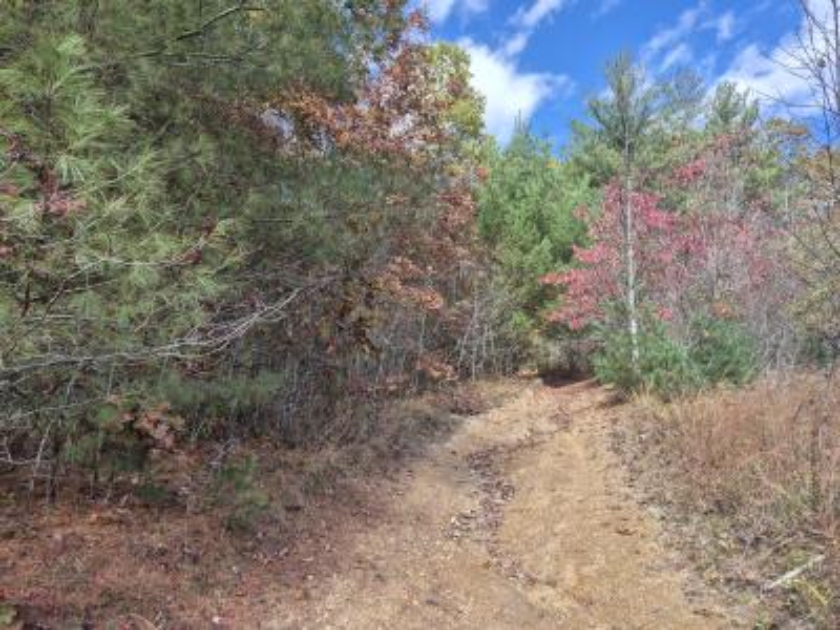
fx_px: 558
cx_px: 420
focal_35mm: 23
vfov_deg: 58.9
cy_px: 315
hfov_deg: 73.9
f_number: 1.8
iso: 25
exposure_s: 1/608
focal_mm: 5.4
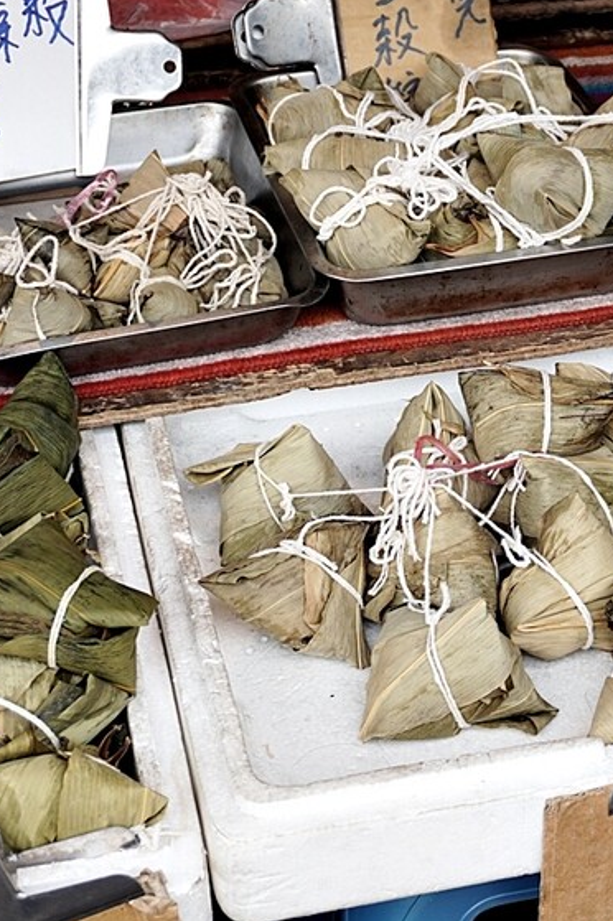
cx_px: 598
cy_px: 460
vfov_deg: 27.7
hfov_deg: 18.2
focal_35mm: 73
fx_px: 1867
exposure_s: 1/160
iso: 125
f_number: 5
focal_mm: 32
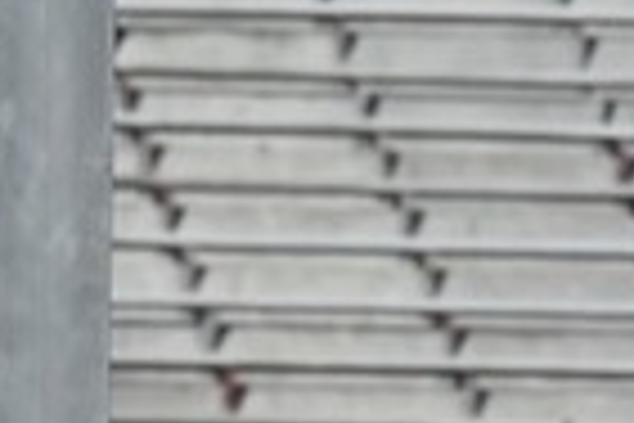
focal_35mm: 1415
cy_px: 392
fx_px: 24918
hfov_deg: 1.4
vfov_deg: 1.0
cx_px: 2203
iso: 220
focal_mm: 195
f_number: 22
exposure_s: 1/125
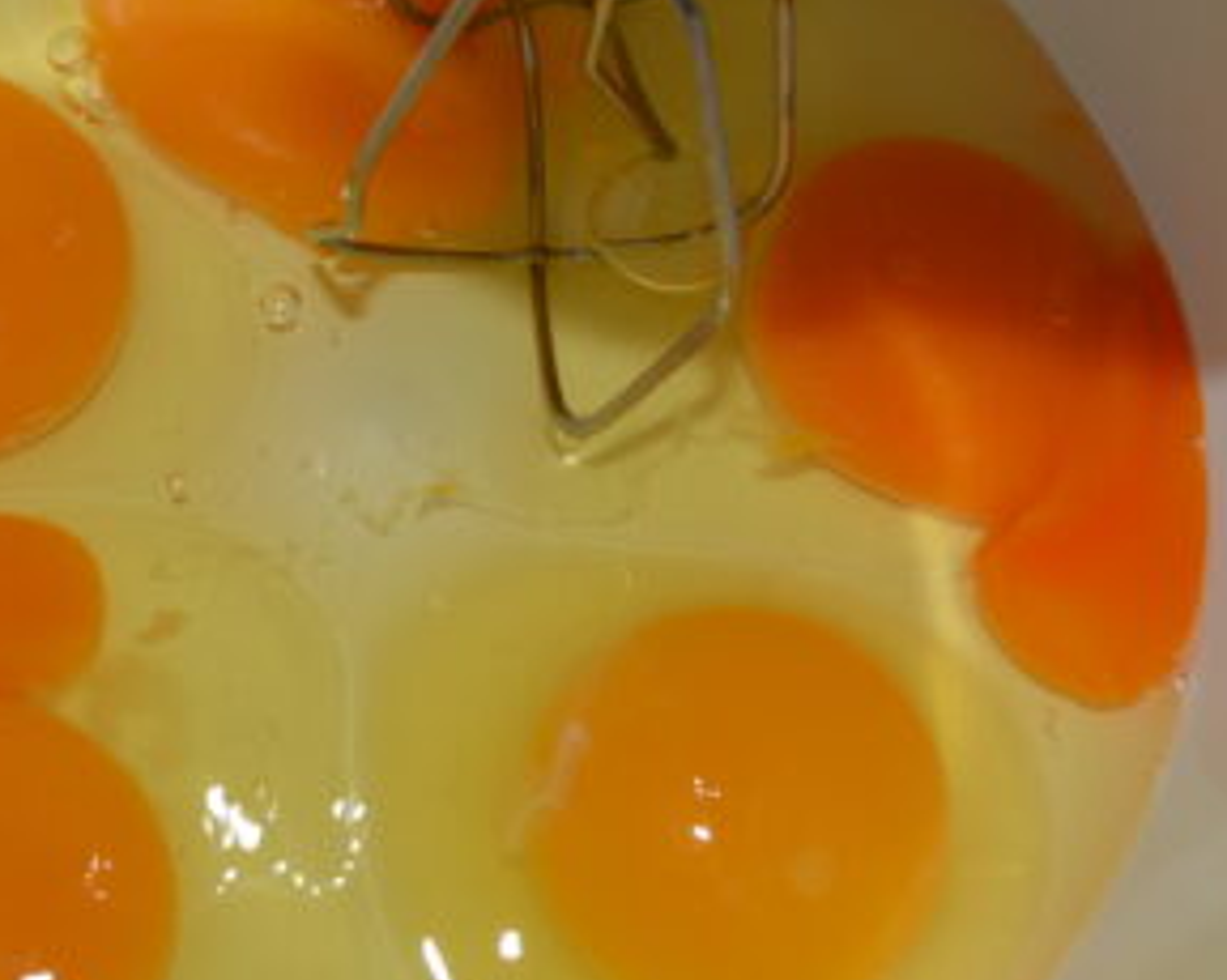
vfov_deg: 18.6
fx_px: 2976
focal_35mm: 82
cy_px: 232
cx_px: 447
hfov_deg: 23.2
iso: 100
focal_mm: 24
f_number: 8
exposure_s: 1/60
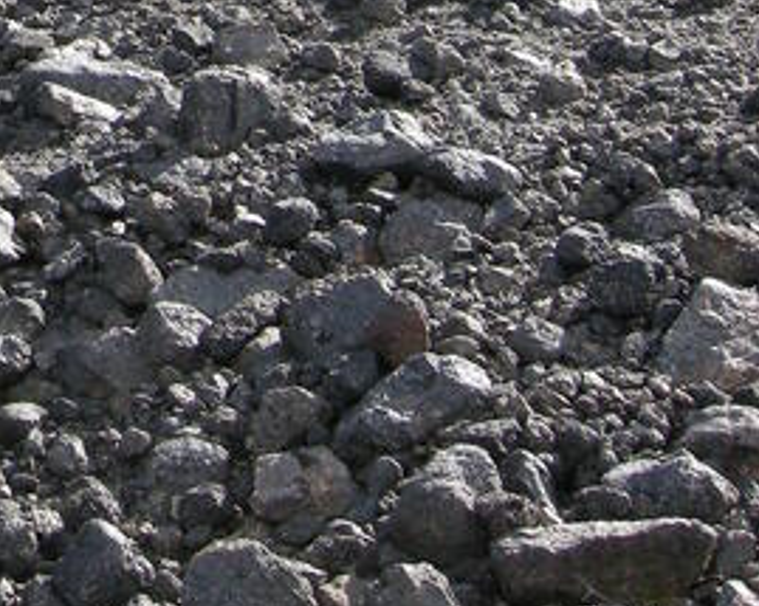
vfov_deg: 10.7
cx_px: -277
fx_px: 2919
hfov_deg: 14.1
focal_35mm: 130
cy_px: -685
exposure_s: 1/167
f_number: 4.8
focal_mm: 7.5
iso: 100
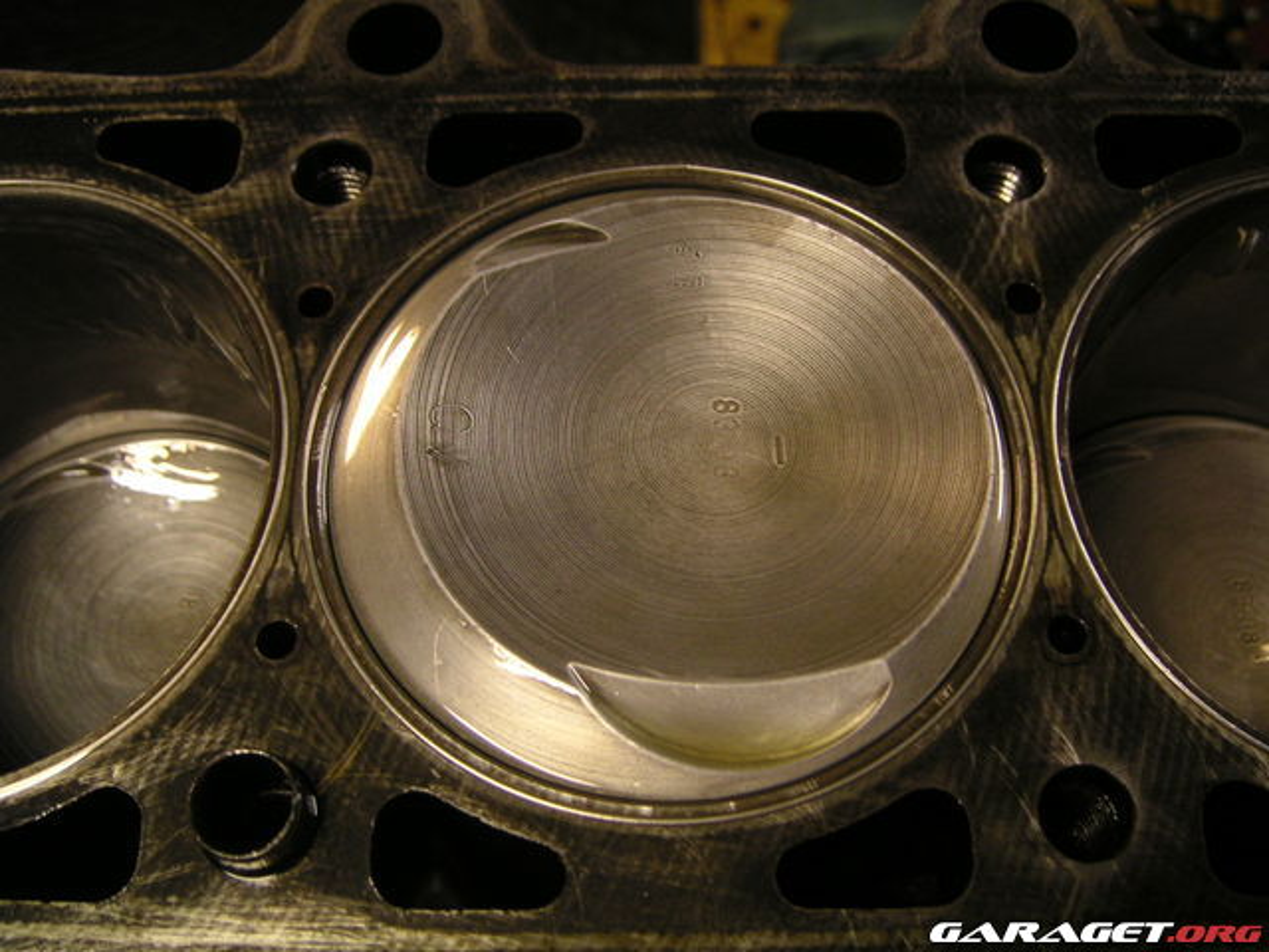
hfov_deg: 49.0
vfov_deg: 37.7
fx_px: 1393
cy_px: 476
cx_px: 634
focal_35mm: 38
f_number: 2.8
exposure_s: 1/10
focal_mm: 6
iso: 100
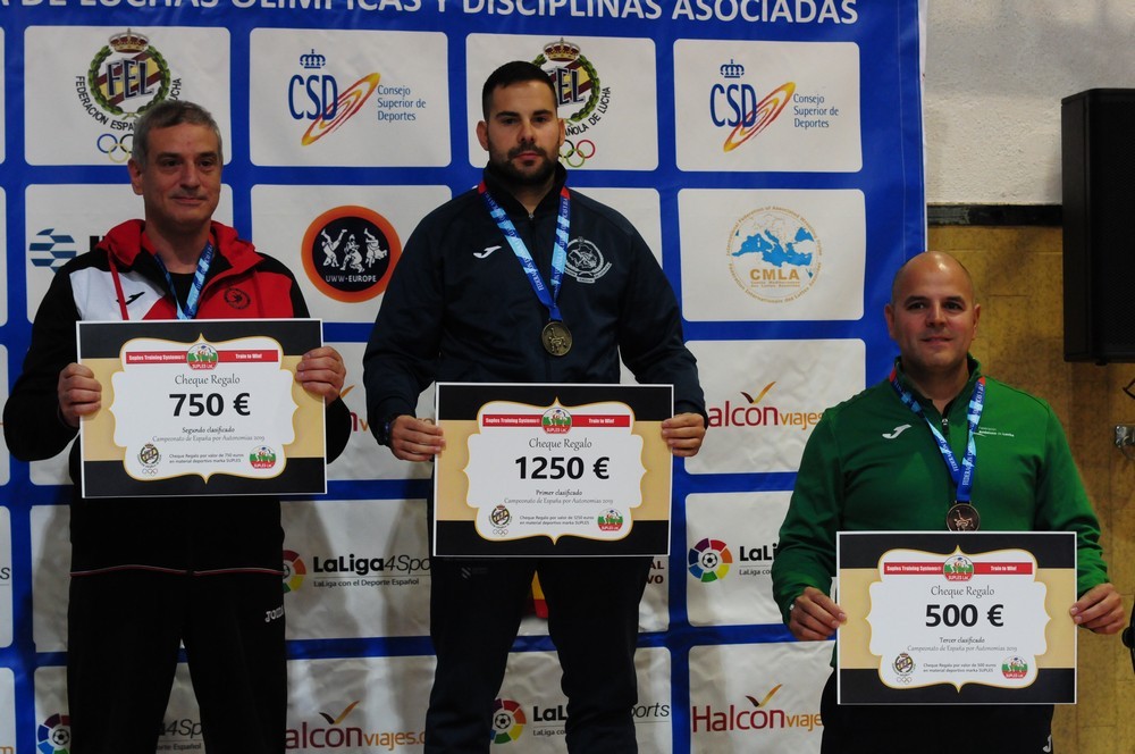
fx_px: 3306
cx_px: 568
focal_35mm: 105
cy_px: 377
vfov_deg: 13.0
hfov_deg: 19.5
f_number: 4
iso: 1600
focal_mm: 70
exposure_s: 1/250
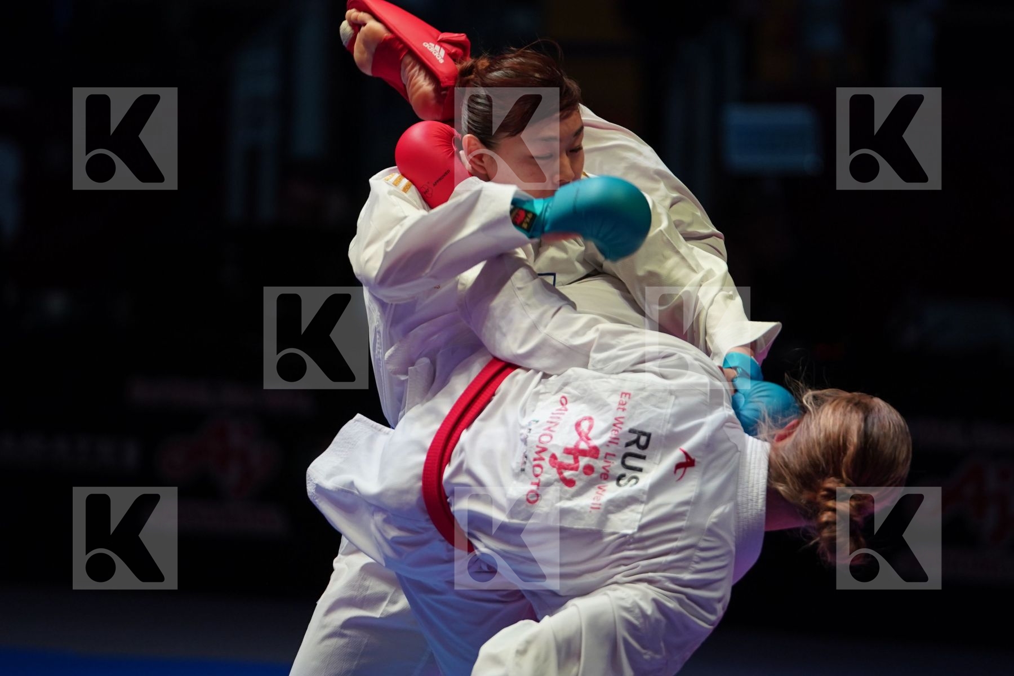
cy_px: 338
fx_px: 7971
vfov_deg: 4.9
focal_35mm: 283
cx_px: 507
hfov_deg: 7.3
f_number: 2.8
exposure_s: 1/1000
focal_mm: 189
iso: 1250
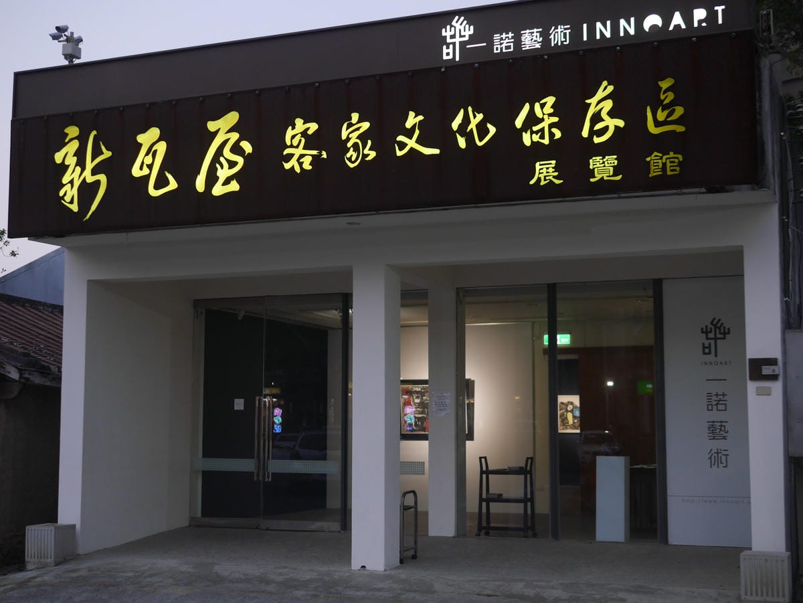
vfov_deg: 29.1
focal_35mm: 50
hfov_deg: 38.2
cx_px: 402
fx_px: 1160
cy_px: 302
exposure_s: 1/200
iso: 400
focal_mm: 25
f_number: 2
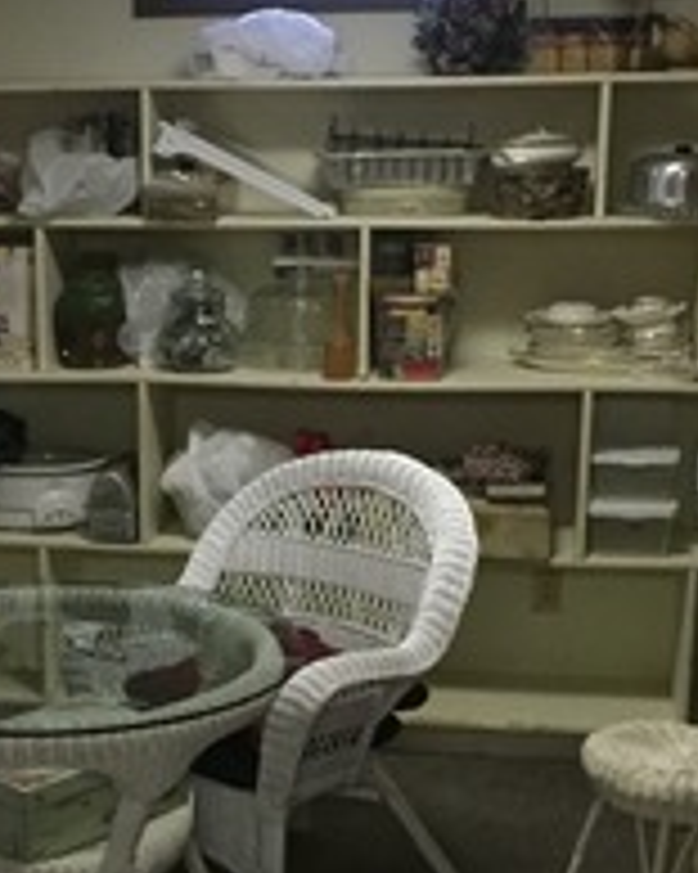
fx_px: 1809
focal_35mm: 70
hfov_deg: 21.6
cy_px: 554
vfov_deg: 27.0
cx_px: 171
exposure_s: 1/15
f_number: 2.2
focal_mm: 4.15
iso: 400
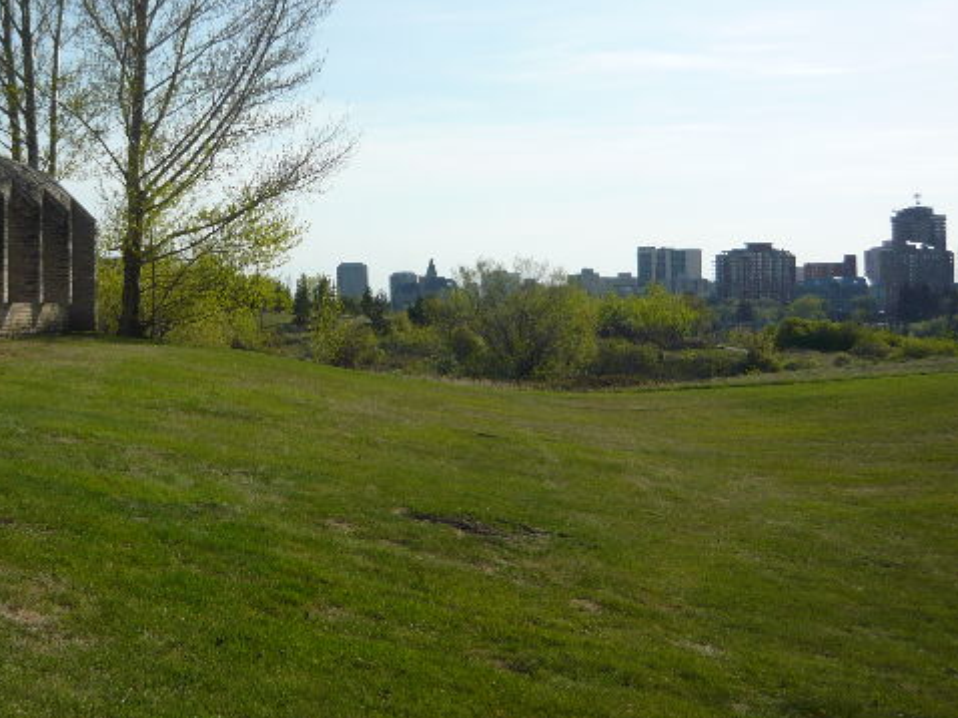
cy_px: 229
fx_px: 1411
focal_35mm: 51
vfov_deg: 28.3
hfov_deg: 36.7
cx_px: 251
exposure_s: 1/320
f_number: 8
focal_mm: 5.5
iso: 100
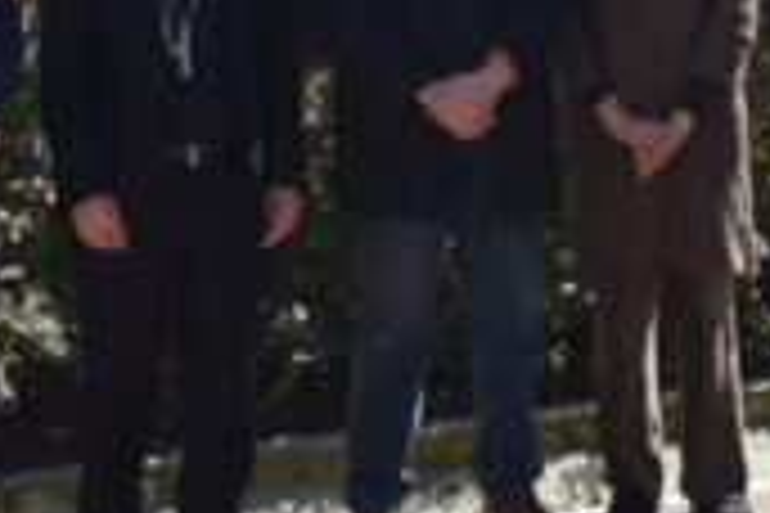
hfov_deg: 15.1
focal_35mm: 135
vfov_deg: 10.0
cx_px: 113
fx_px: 2887
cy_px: -112
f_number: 9
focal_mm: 20
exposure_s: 1/200
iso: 100
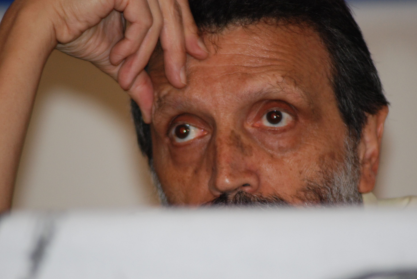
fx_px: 5404
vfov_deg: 3.0
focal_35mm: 466
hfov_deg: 4.4
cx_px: 212
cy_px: 144
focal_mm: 300
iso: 800
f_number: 5.6
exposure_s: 1/60
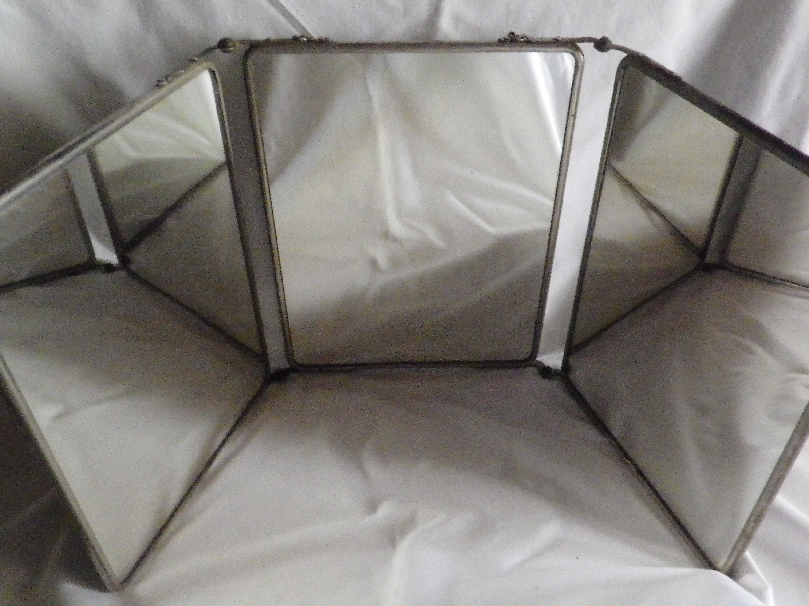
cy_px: 354
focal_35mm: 30
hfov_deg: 59.9
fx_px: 701
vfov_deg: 46.6
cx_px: 423
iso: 800
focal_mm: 4.5
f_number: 3.5
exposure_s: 1/13
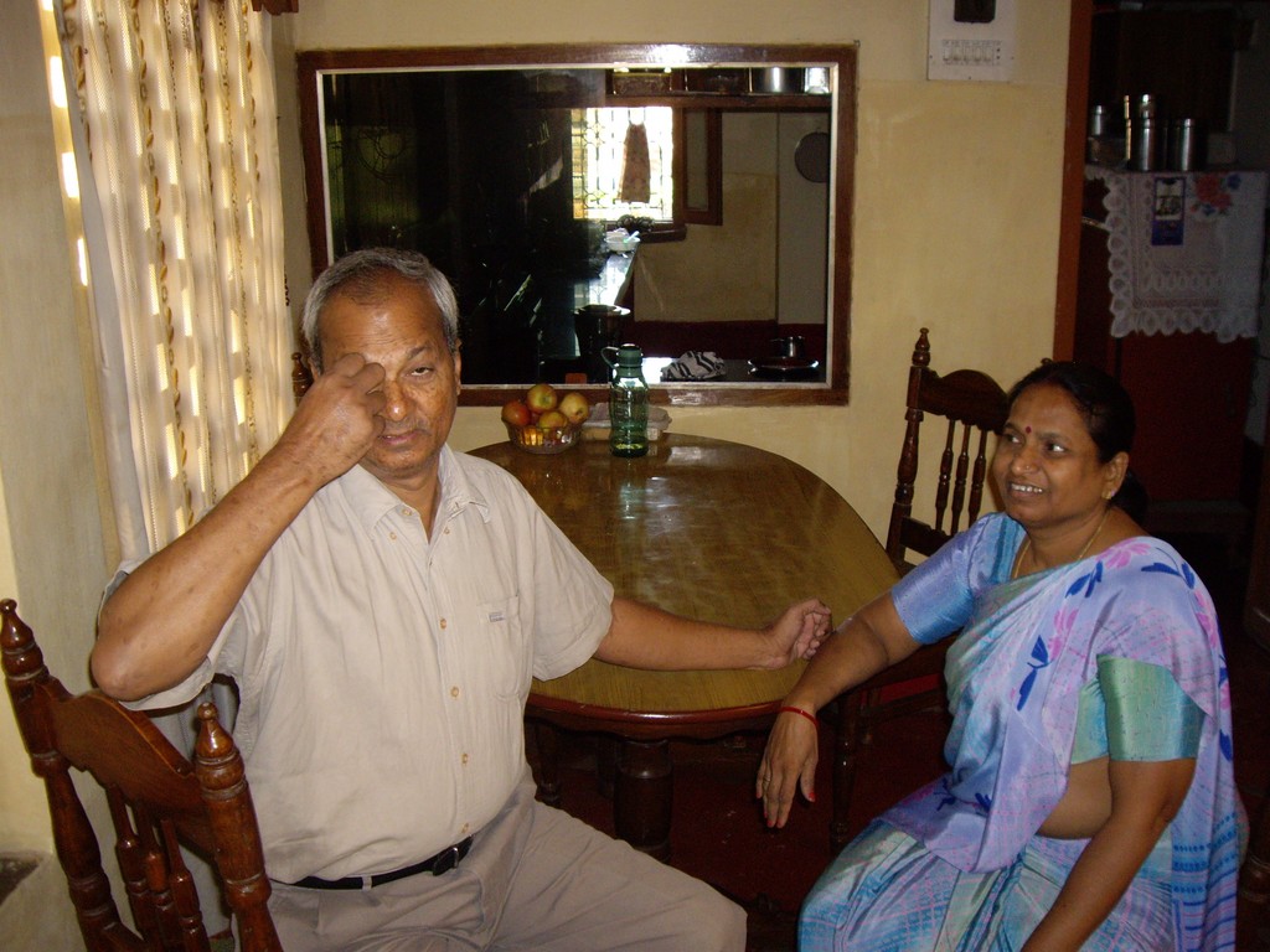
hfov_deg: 49.0
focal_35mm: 38
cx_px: 635
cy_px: 476
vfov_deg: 37.7
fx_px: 1394
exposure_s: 1/40
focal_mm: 6.2
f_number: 2.7
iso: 200
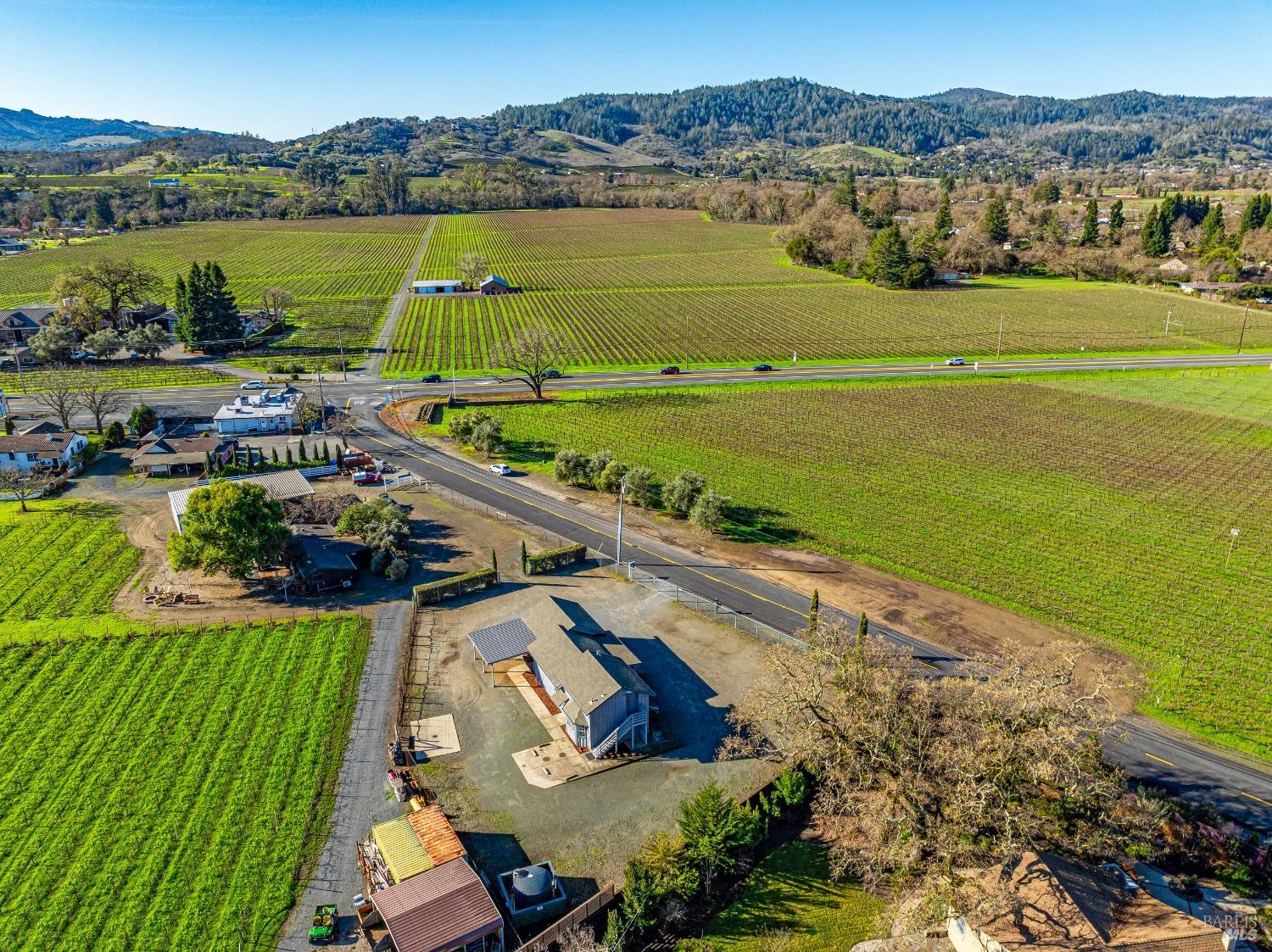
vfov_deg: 56.8
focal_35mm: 24
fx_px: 881
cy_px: 476
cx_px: 636
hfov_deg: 71.6
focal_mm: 12.29
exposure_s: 1/2000
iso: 150
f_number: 2.8
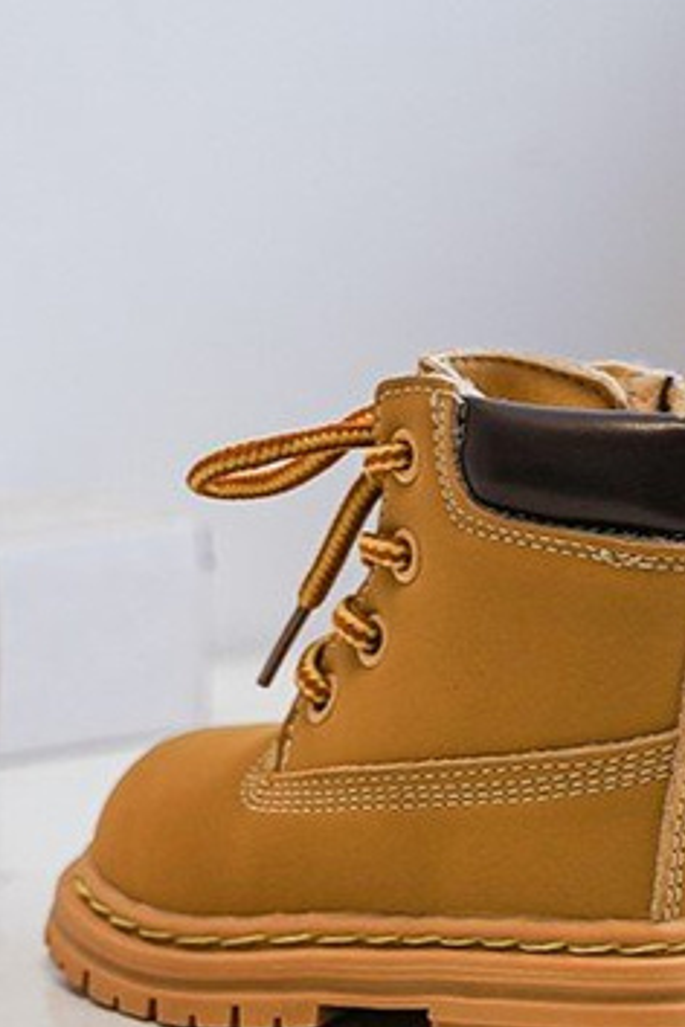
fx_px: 3082
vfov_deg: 18.9
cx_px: 633
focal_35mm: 108
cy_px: 479
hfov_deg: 12.6
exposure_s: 1/100
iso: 500
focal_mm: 51
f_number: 4
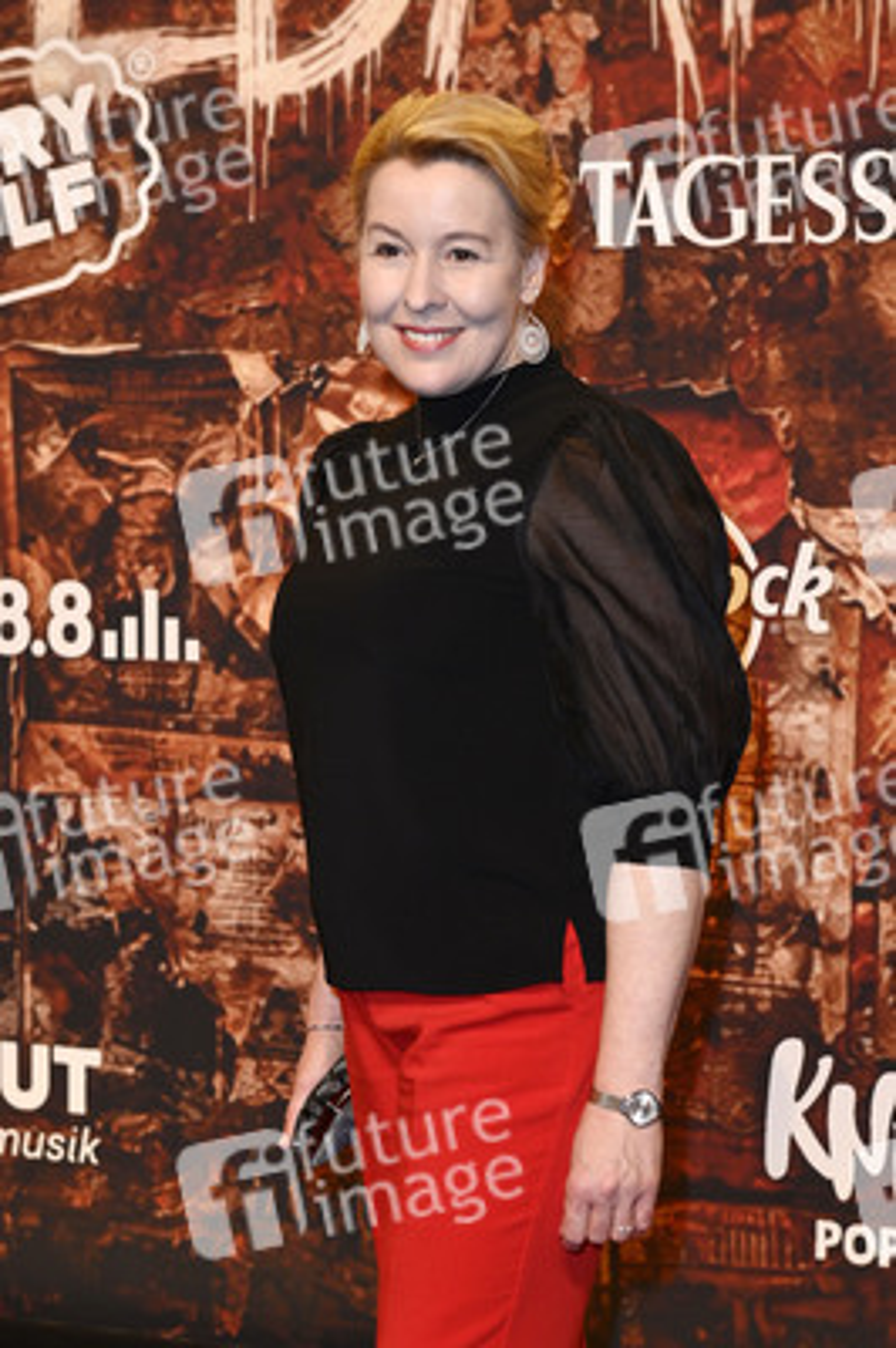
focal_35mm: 70
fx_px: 2618
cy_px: 674
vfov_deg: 28.9
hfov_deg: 19.4
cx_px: 448
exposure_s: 1/250
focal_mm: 70
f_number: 5.6
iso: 1600
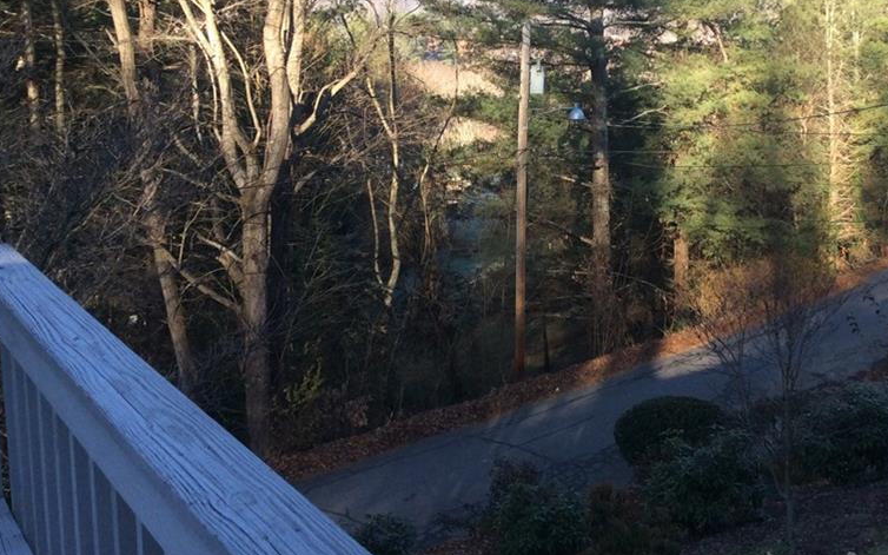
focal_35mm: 46
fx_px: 1113
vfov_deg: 27.7
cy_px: 161
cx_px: 538
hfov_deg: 43.3
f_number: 2.4
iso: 32
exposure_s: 1/292
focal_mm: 3.3
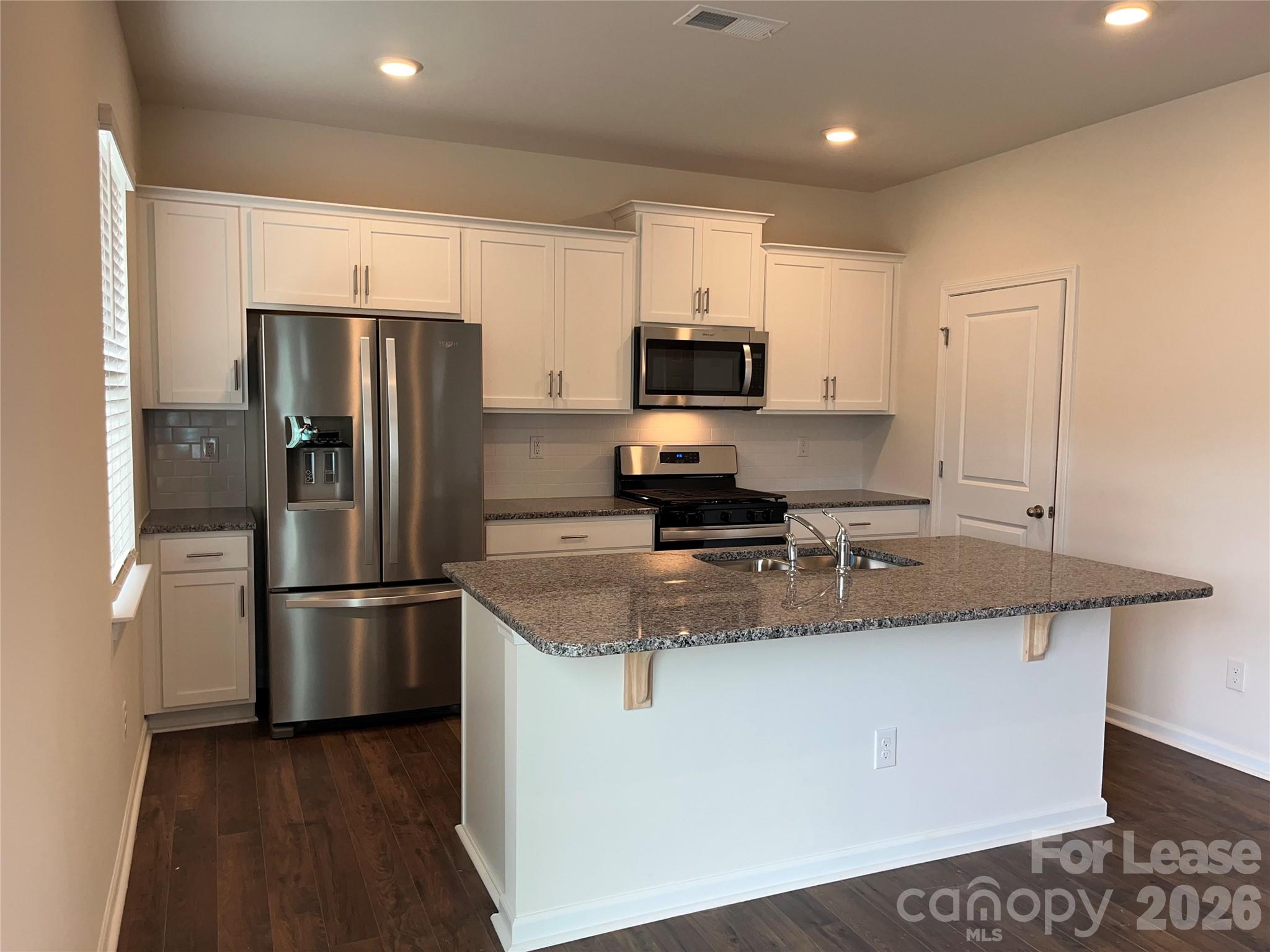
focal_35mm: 26
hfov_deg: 67.3
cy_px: 476
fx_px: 954
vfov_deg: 53.1
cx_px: 635
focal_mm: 5.1
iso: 80
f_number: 1.6
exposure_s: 1/120
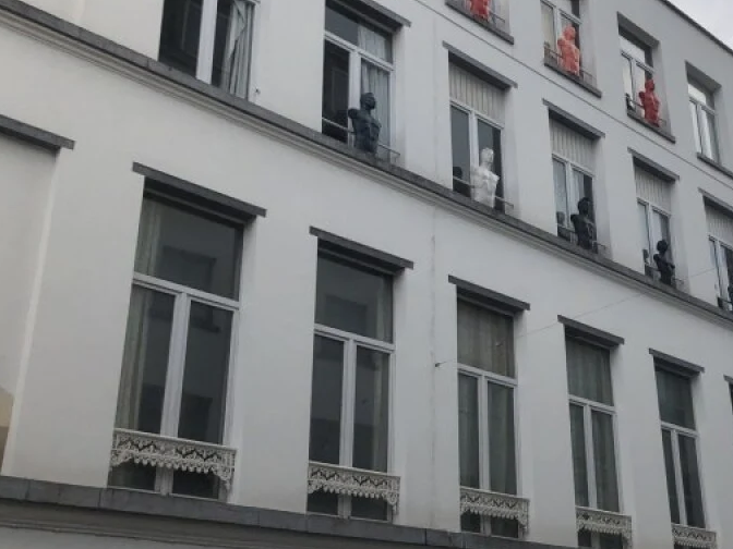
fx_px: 1059
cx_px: 636
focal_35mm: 50
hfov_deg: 36.2
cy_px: 269
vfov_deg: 29.1
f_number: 1.8
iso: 20
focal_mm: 4
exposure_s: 1/2000
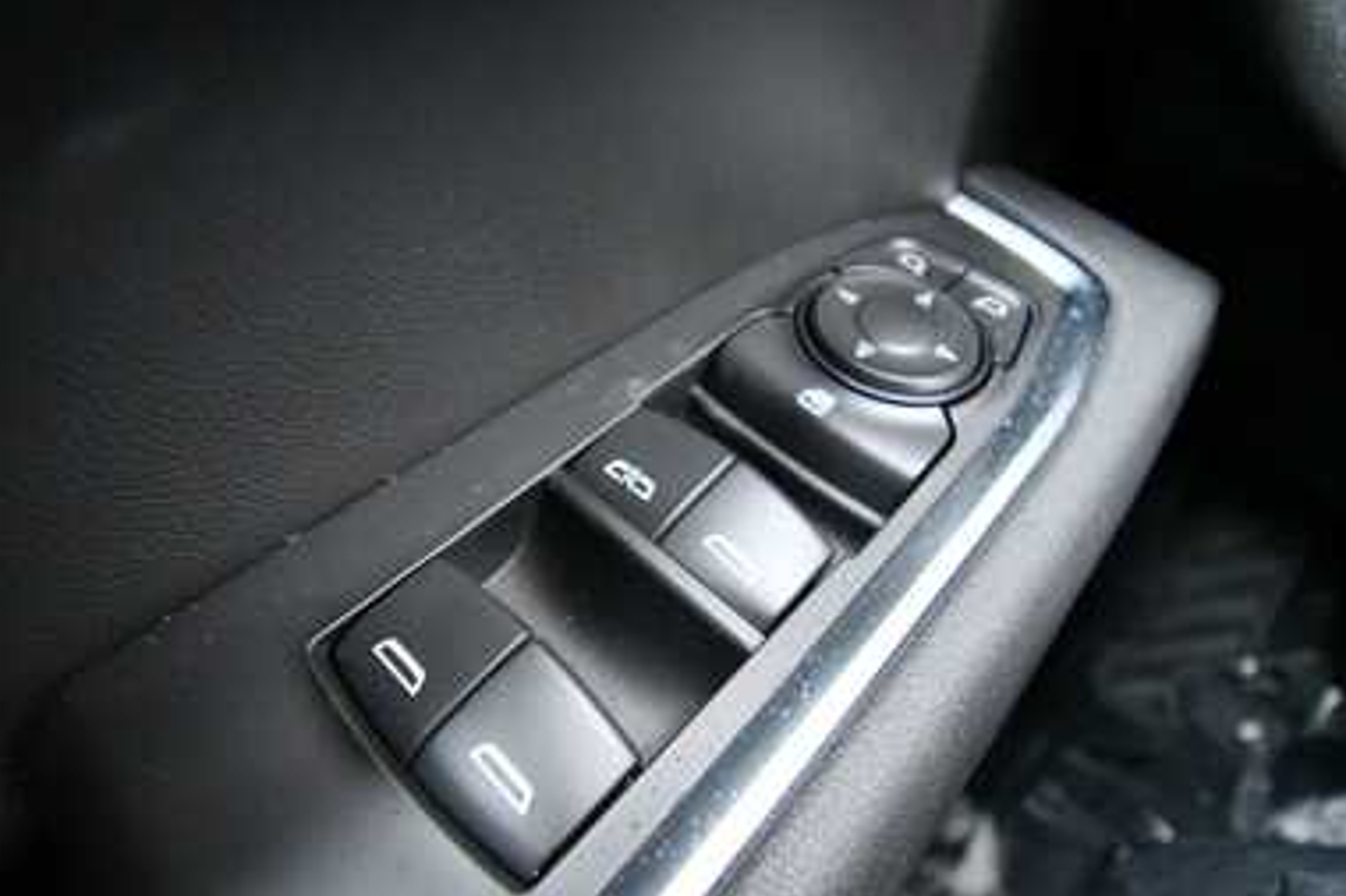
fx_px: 747
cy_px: 466
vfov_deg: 61.9
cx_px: 652
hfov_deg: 84.0
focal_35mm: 20
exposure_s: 1/60
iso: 5000
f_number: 4.8
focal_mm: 13
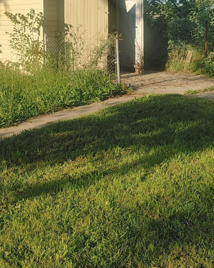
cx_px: 67
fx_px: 388
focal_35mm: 49
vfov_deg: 37.5
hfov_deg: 30.6
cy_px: 82
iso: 50
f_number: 1.8
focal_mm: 4.36
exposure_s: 1/1667
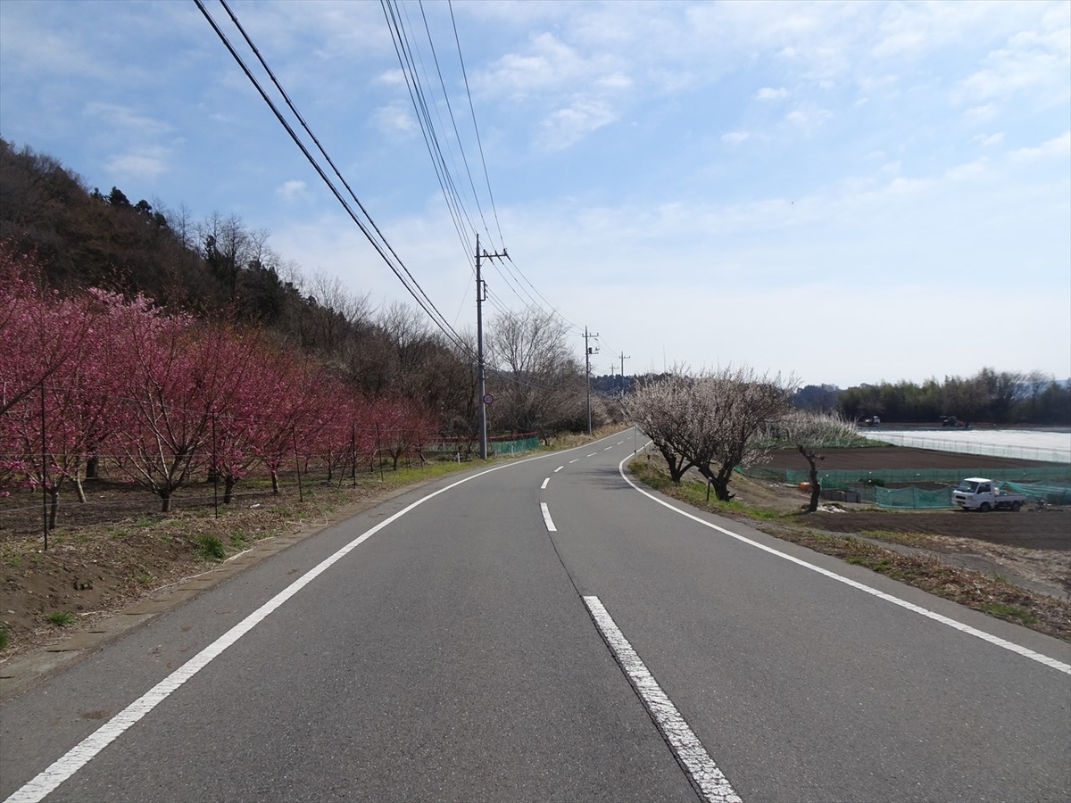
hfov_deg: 71.6
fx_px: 743
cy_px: 402
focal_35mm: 24
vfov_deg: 56.8
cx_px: 536
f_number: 3.5
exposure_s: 1/1250
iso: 80
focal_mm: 4.1
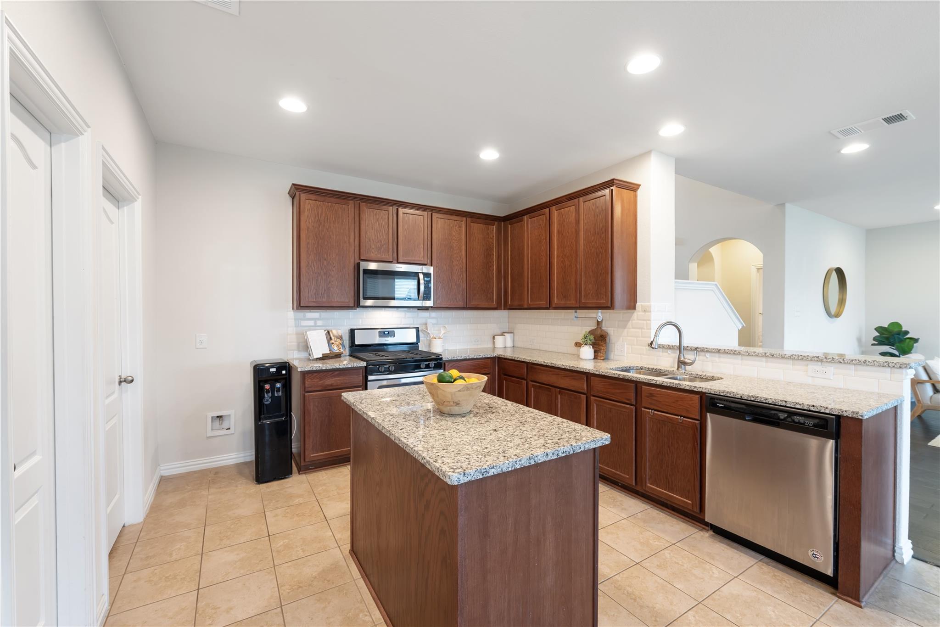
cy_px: 314
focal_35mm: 16
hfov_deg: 96.7
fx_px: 418
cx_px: 470
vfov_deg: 73.8
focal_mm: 16
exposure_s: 1/2
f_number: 8
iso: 400
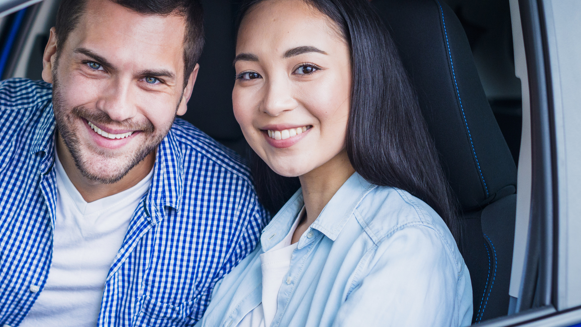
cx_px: 163
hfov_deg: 22.3
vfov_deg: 12.7
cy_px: 151
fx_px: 1464
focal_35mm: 95
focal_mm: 50
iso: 500
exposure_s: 1/100
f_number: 2.8
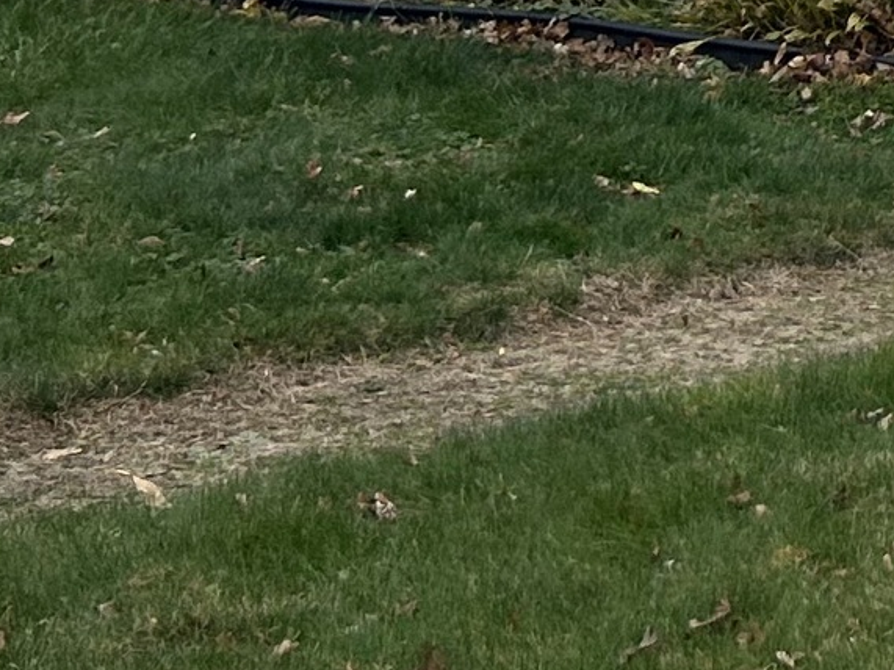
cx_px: 1718
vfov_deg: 9.3
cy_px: -992
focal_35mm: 140
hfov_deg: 12.6
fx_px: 3615
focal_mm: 5.7
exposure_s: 1/3077
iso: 50
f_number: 1.5
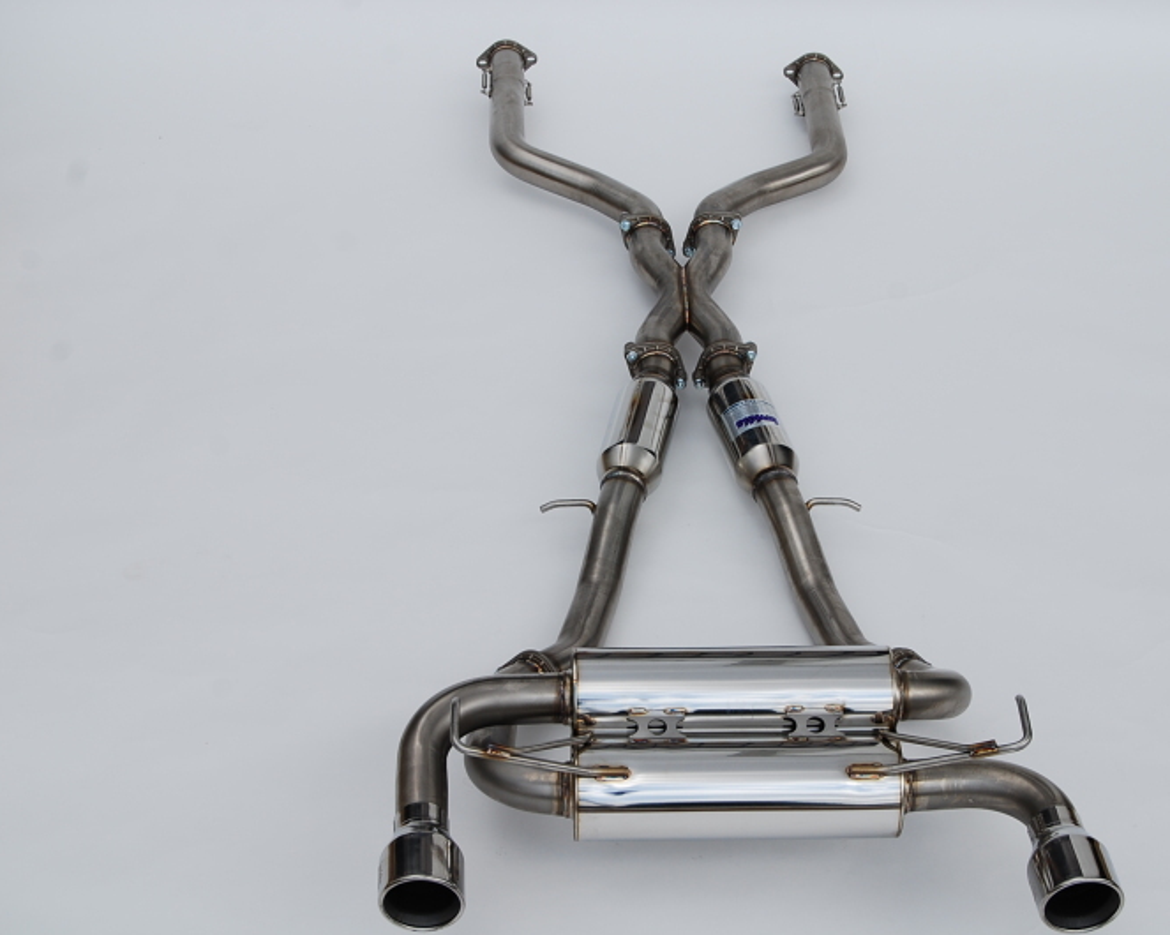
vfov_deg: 20.0
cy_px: 466
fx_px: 2651
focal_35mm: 77
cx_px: 662
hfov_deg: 24.9
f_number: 9
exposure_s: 1/320
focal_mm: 45
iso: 100
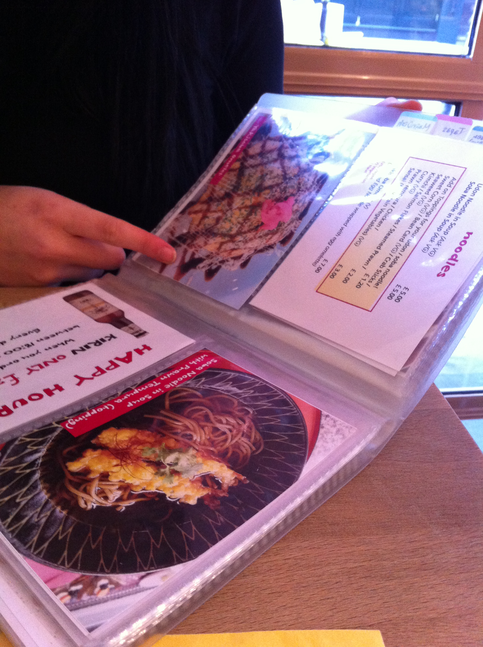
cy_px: 324
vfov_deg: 52.7
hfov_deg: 40.6
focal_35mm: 35
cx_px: 242
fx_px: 653
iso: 320
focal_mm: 3.85
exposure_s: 1/15
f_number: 2.8
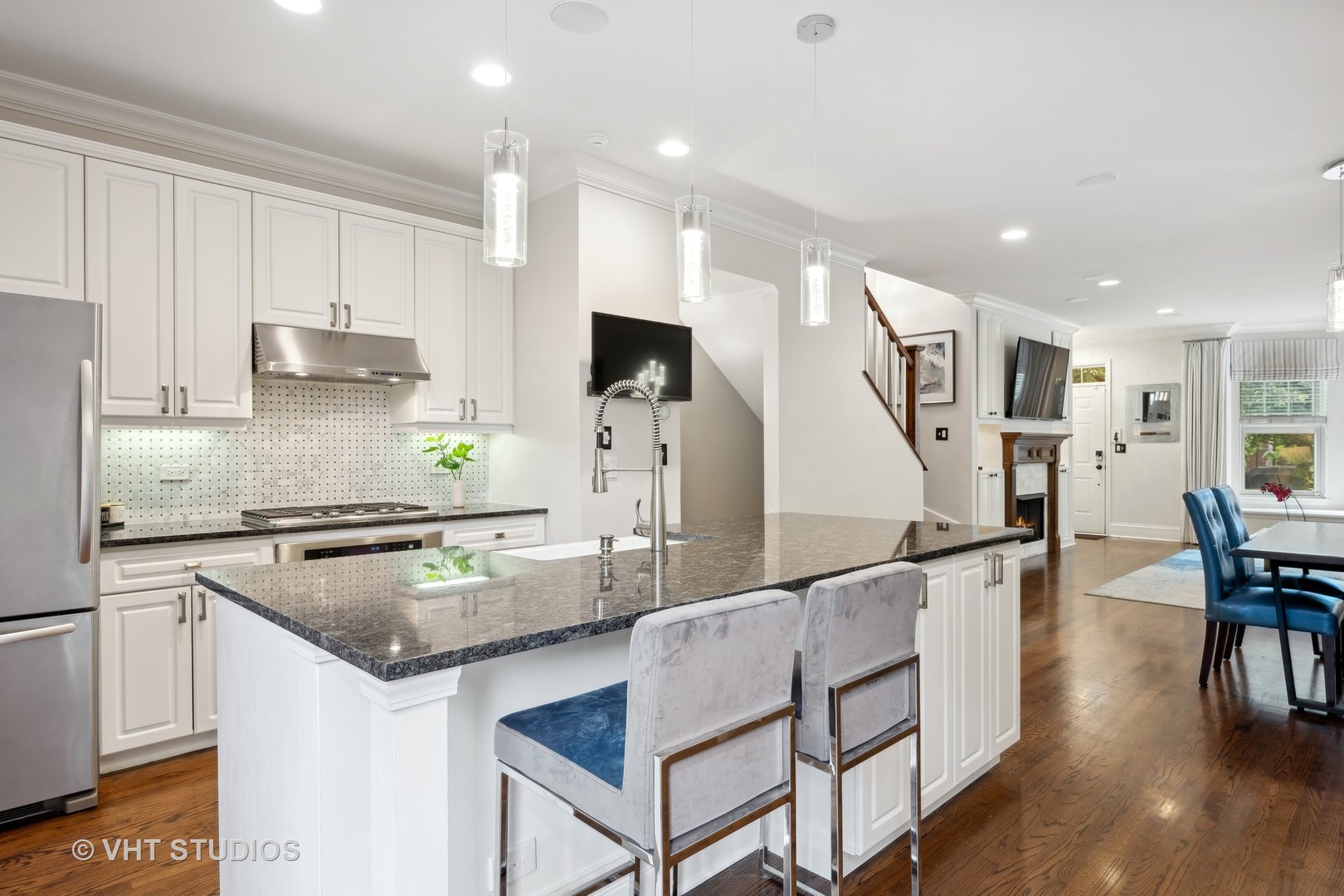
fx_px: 709
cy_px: 448
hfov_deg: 86.9
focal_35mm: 19
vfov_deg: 64.6
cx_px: 672
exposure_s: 1/6
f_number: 9.5
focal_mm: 19
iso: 200
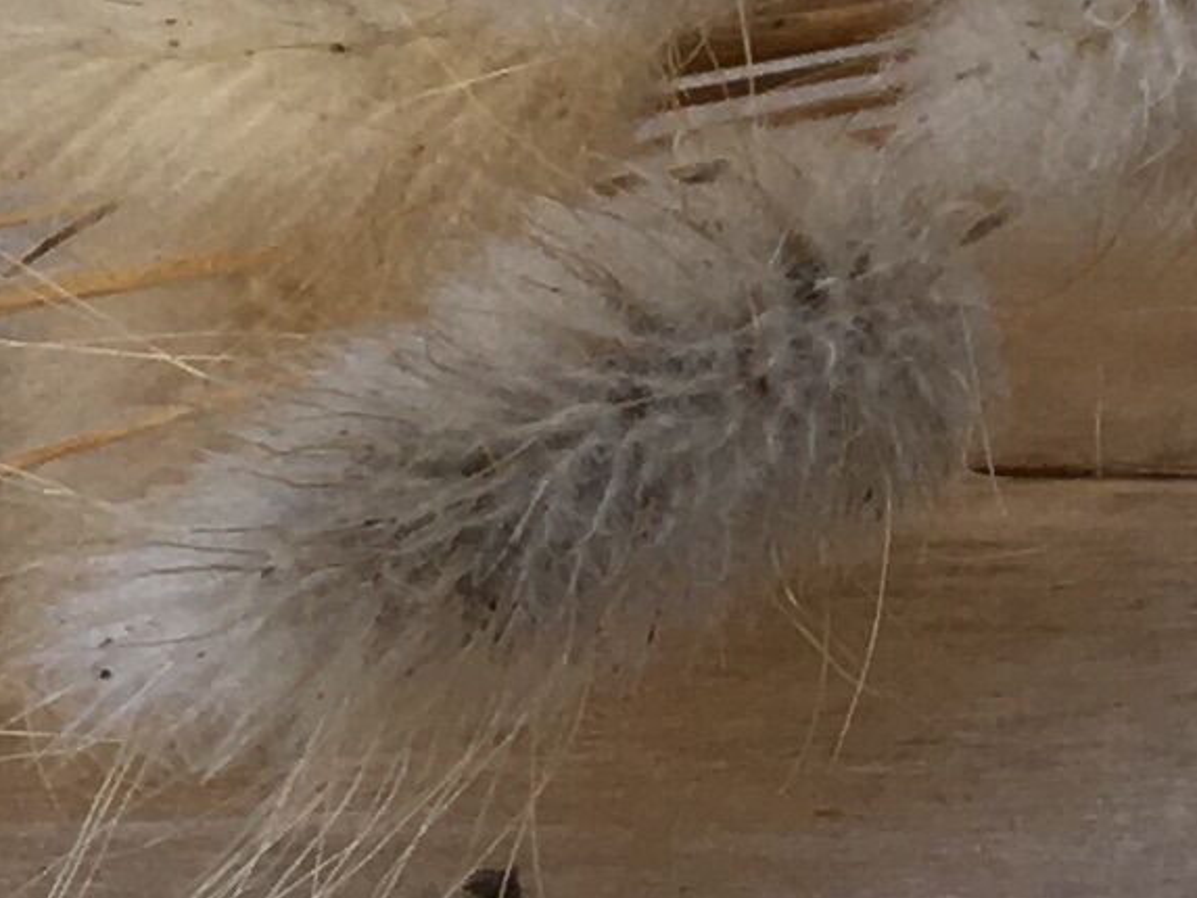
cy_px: -322
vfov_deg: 7.2
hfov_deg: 9.0
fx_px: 7056
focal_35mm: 204
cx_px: 2534
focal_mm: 4.15
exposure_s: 1/100
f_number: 2.2
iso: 32
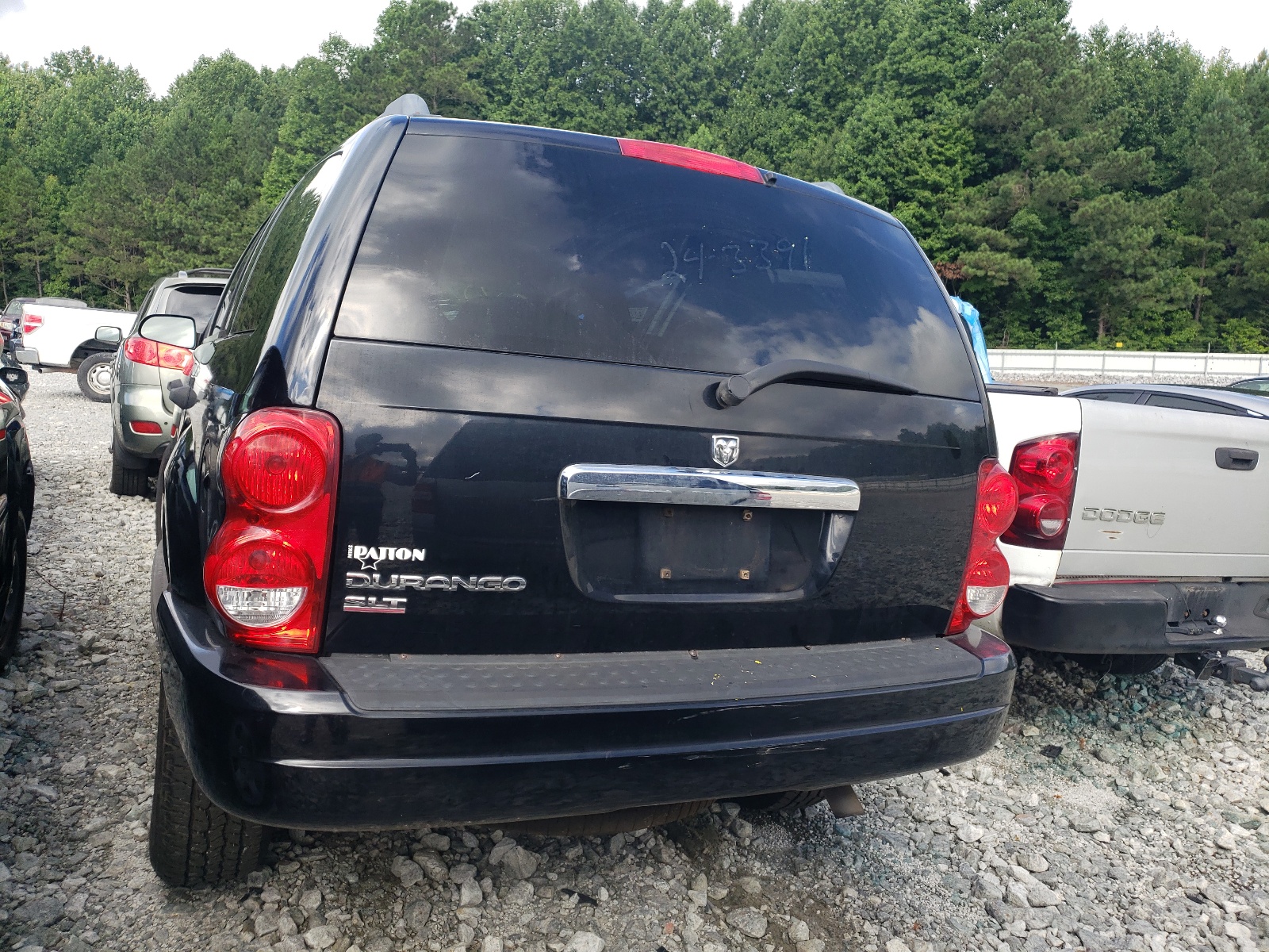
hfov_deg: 67.3
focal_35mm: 26
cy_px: 476
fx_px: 953
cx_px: 634
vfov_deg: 53.1
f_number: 1.5
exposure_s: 1/909
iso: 50
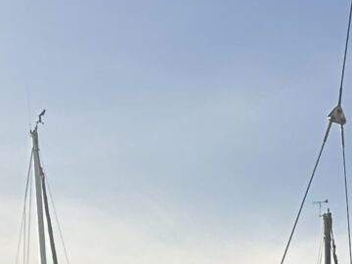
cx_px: 1034
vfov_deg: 6.9
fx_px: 1881
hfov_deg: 8.9
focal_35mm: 185
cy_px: 913
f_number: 1.5
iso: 50
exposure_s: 1/4444
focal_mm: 5.7
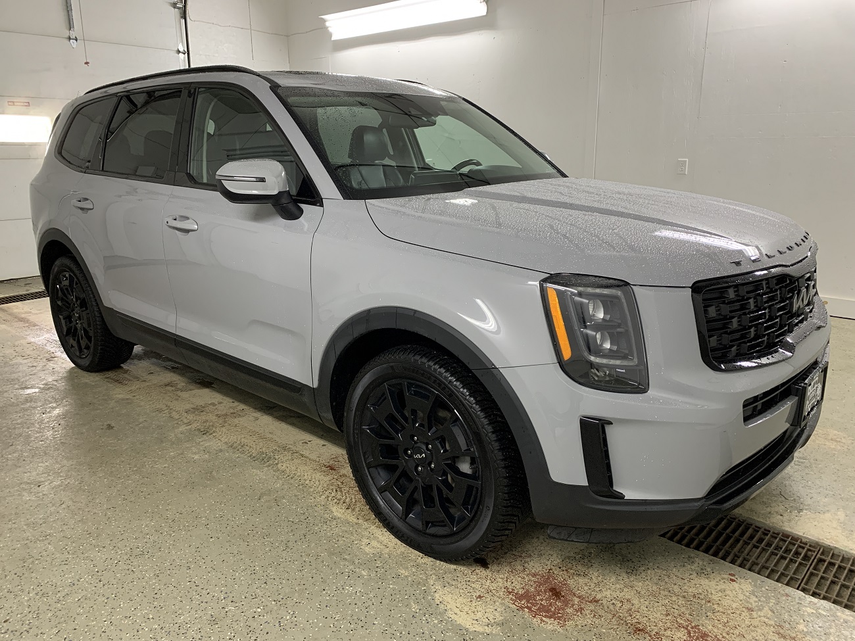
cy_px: 320
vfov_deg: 53.1
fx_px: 642
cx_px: 428
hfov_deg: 67.3
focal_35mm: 26
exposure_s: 1/60
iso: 250
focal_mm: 4.25
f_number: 1.8
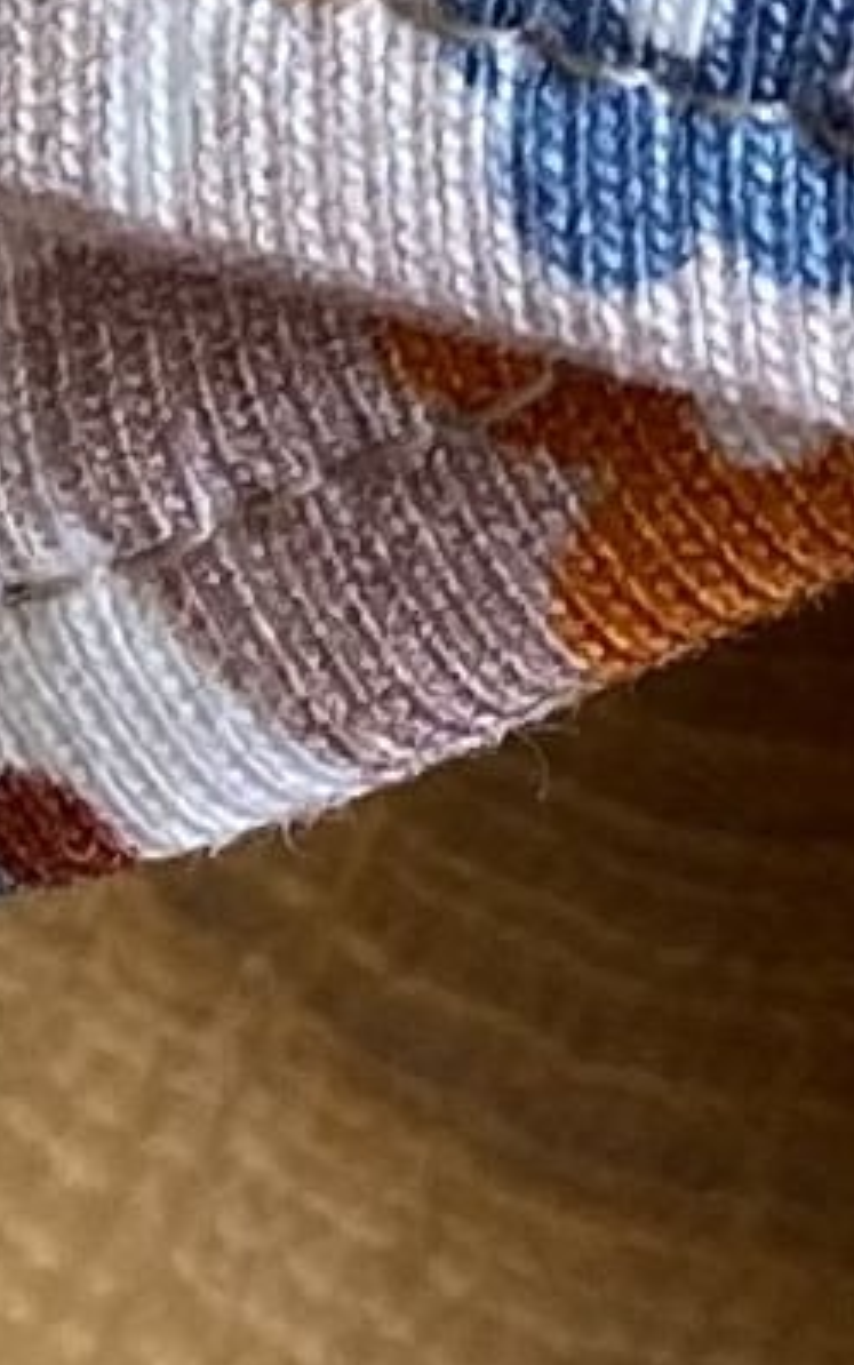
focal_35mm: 155
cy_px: -1447
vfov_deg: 11.9
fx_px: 5768
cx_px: 1897
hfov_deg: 8.0
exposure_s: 1/100
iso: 32
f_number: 1.8
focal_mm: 4.25
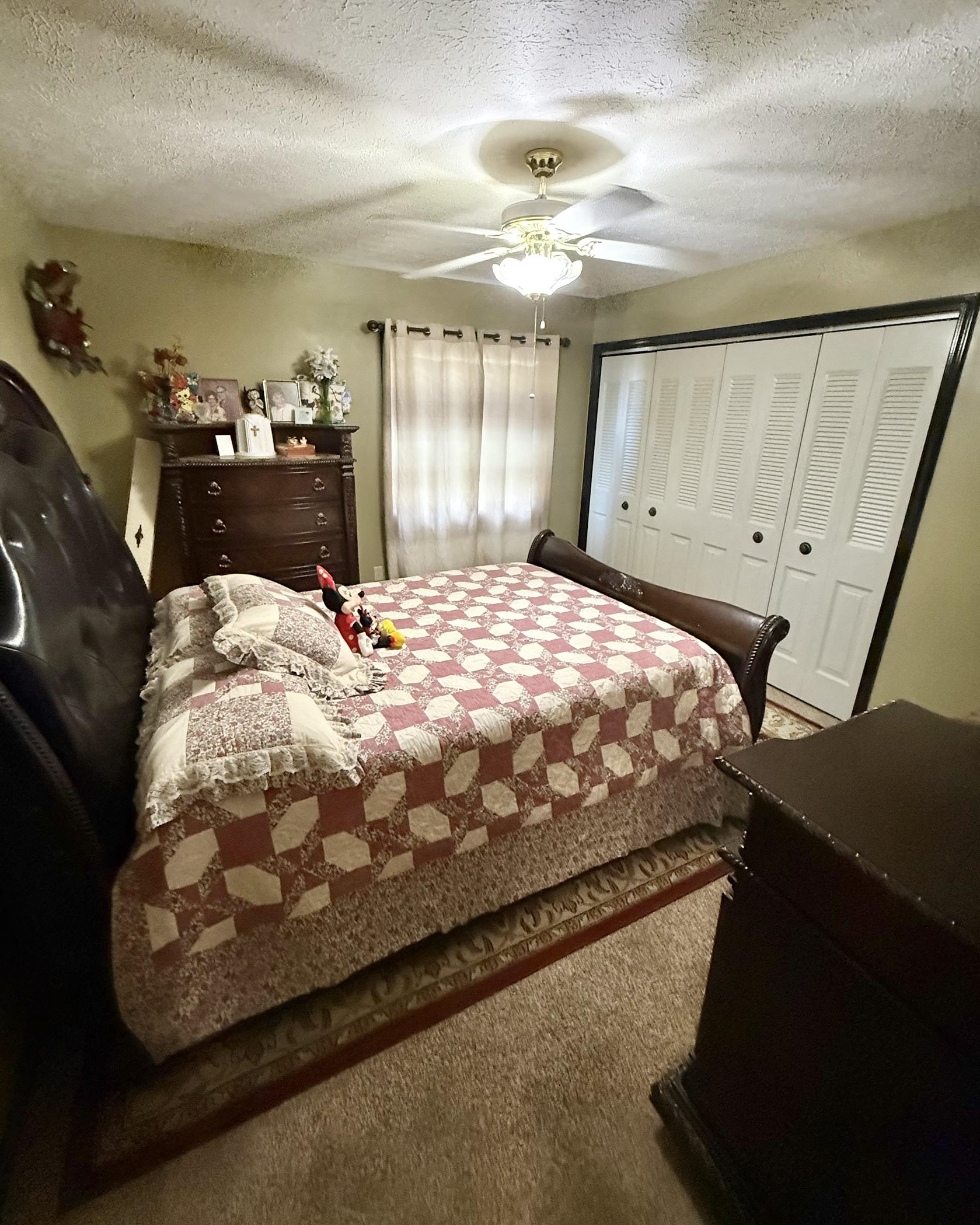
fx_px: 544
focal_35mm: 15
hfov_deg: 84.0
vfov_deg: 96.7
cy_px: 584
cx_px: 487
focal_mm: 2.22
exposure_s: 1/60
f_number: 2.2
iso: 800
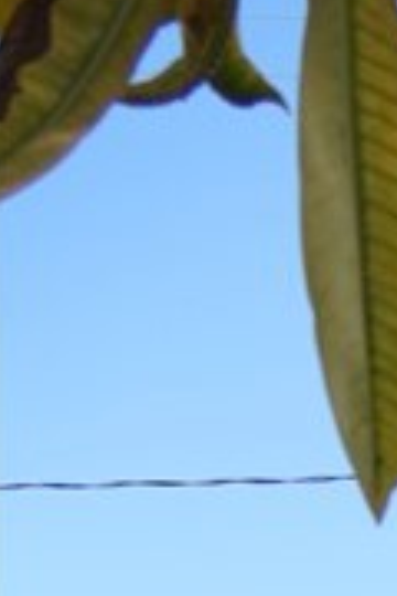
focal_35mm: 163
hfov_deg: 7.4
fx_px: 2696
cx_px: 1188
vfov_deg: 10.5
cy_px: 1533
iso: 100
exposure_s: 1/320
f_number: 4.5
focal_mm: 18
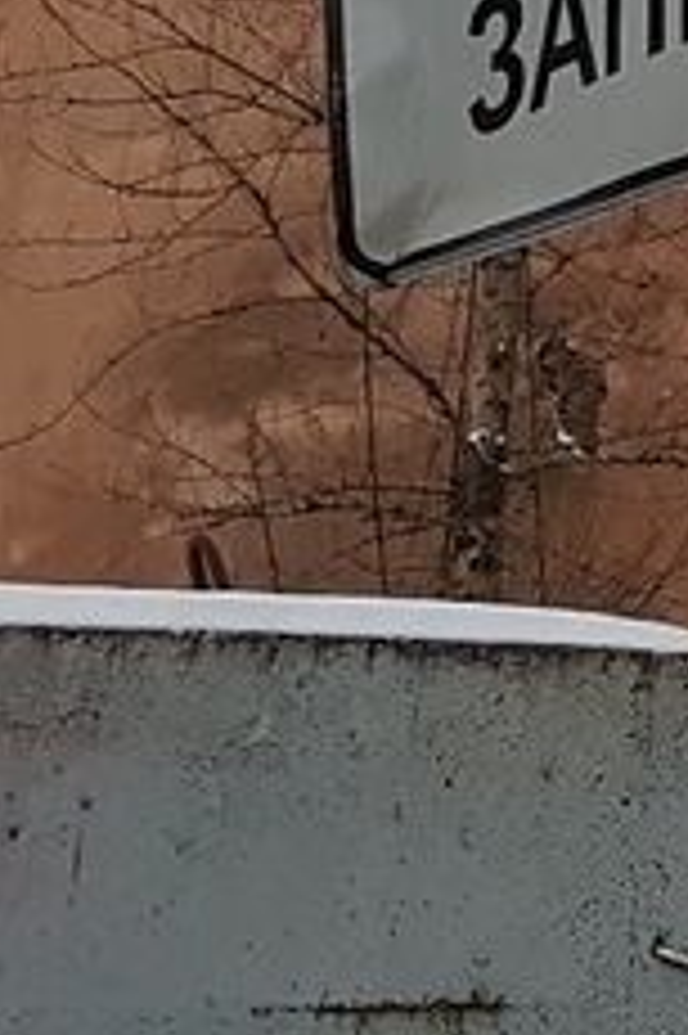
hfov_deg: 8.2
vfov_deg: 14.0
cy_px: -315
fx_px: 4048
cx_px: 2118
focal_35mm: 141
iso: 80
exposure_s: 1/100
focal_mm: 4.2
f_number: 1.7
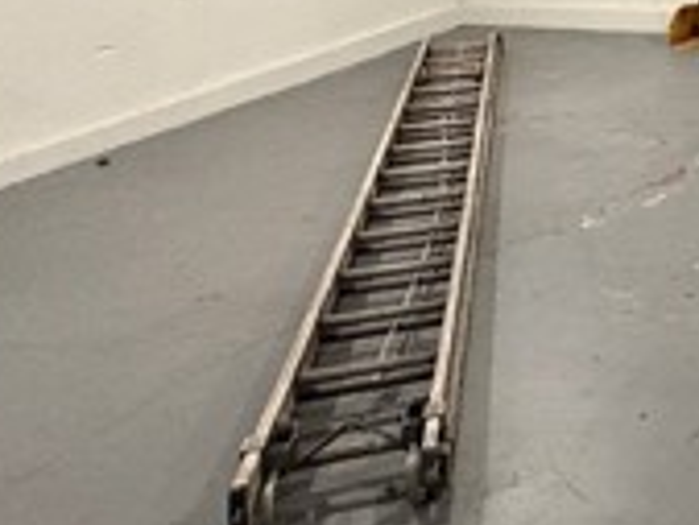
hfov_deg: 30.1
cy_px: -190
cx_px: 864
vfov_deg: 23.7
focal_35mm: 53
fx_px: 1071
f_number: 2.2
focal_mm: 2.22
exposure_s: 1/60
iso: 640
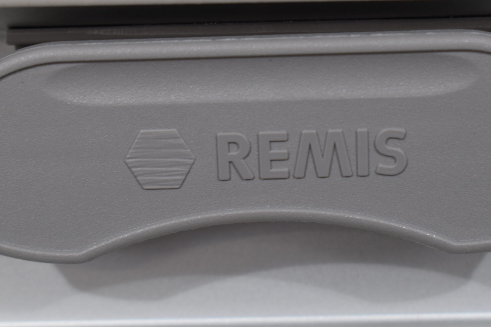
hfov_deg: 17.2
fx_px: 1623
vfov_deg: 11.5
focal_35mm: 119
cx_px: 273
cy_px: 166
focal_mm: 46
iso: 400
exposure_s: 1/60
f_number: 8
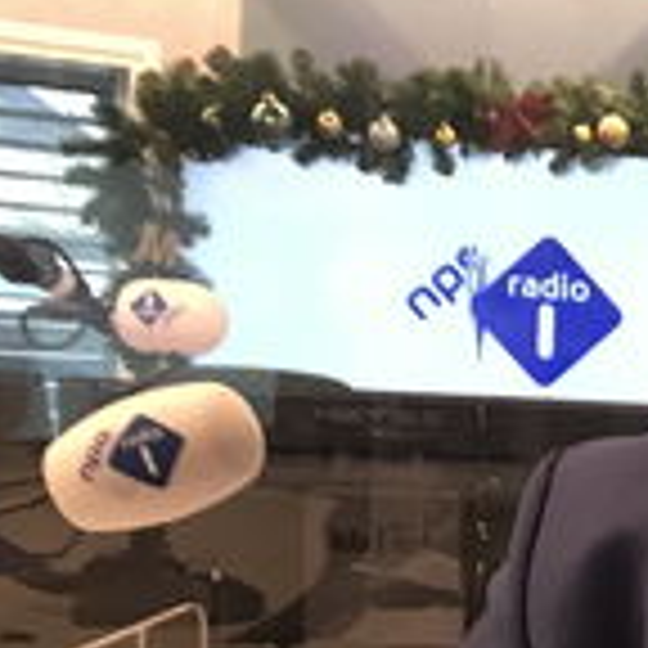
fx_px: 2054
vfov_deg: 17.5
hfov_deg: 15.7
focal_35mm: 97
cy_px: 639
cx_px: 1116
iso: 50
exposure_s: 1/16
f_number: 1.8
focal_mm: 3.99
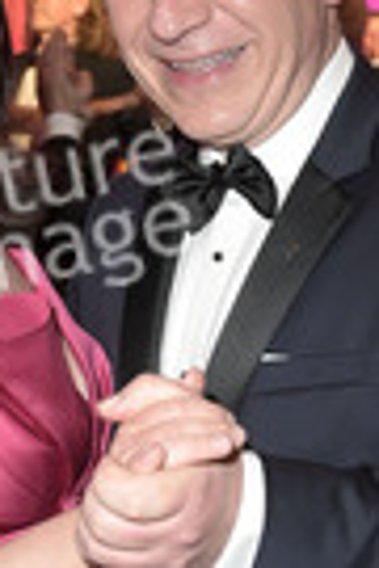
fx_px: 1453
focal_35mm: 92
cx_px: 97
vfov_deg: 21.9
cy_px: 442
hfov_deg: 14.8
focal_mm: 31
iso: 3200
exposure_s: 1/100
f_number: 5
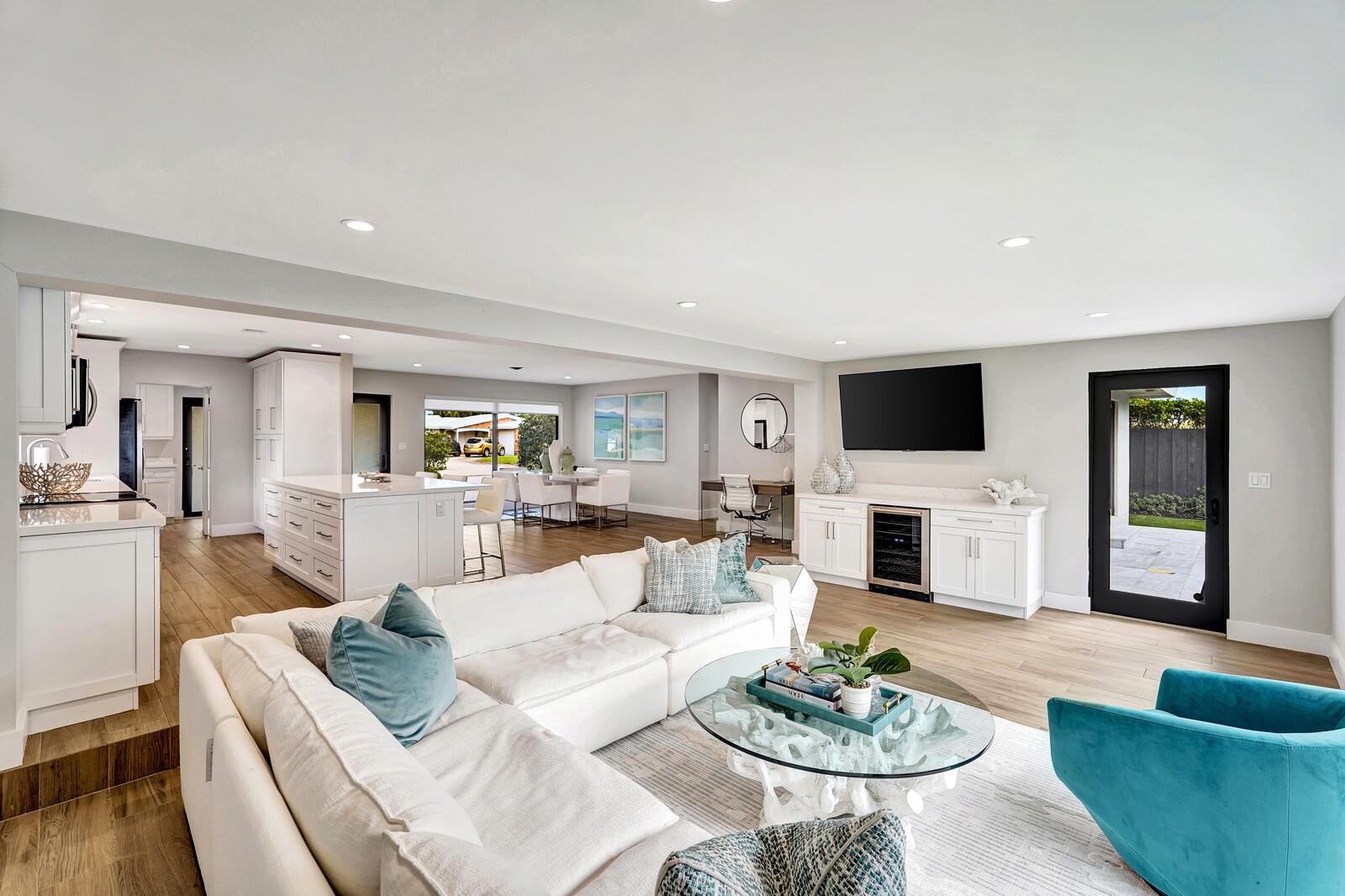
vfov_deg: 73.7
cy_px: 448
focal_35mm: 16
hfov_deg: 96.7
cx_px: 672
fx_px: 598
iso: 320
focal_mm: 16
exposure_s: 1/20
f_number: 5.6
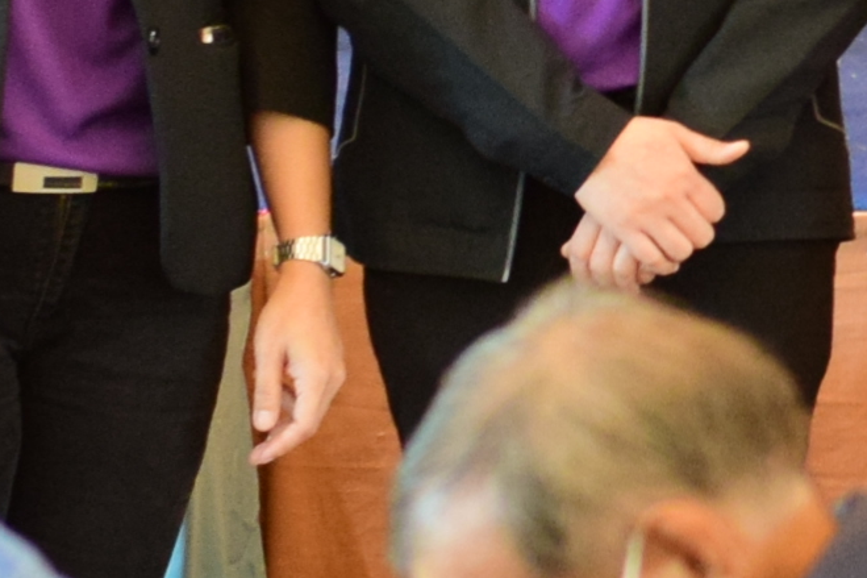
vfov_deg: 2.7
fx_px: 12327
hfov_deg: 4.0
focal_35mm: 512
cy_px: -116
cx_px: 2035
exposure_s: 1/60
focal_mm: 50
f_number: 3.5
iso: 1250
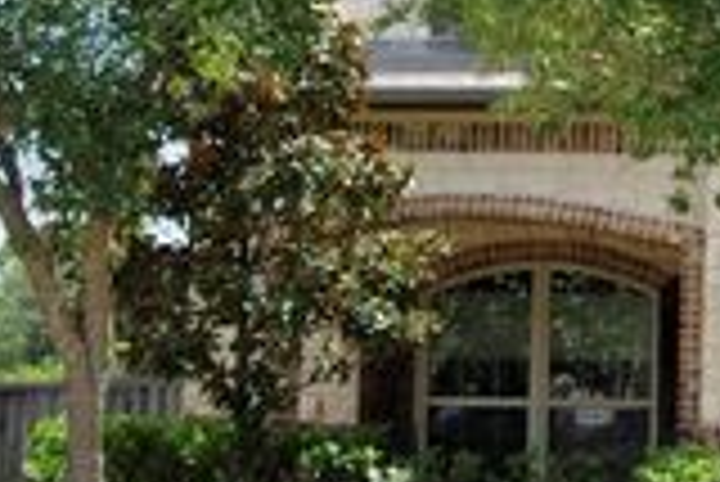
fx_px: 1973
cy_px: 153
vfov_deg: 13.9
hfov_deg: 18.8
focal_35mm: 99
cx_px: 1008
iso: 100
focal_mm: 21
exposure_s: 1/250
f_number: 4.5
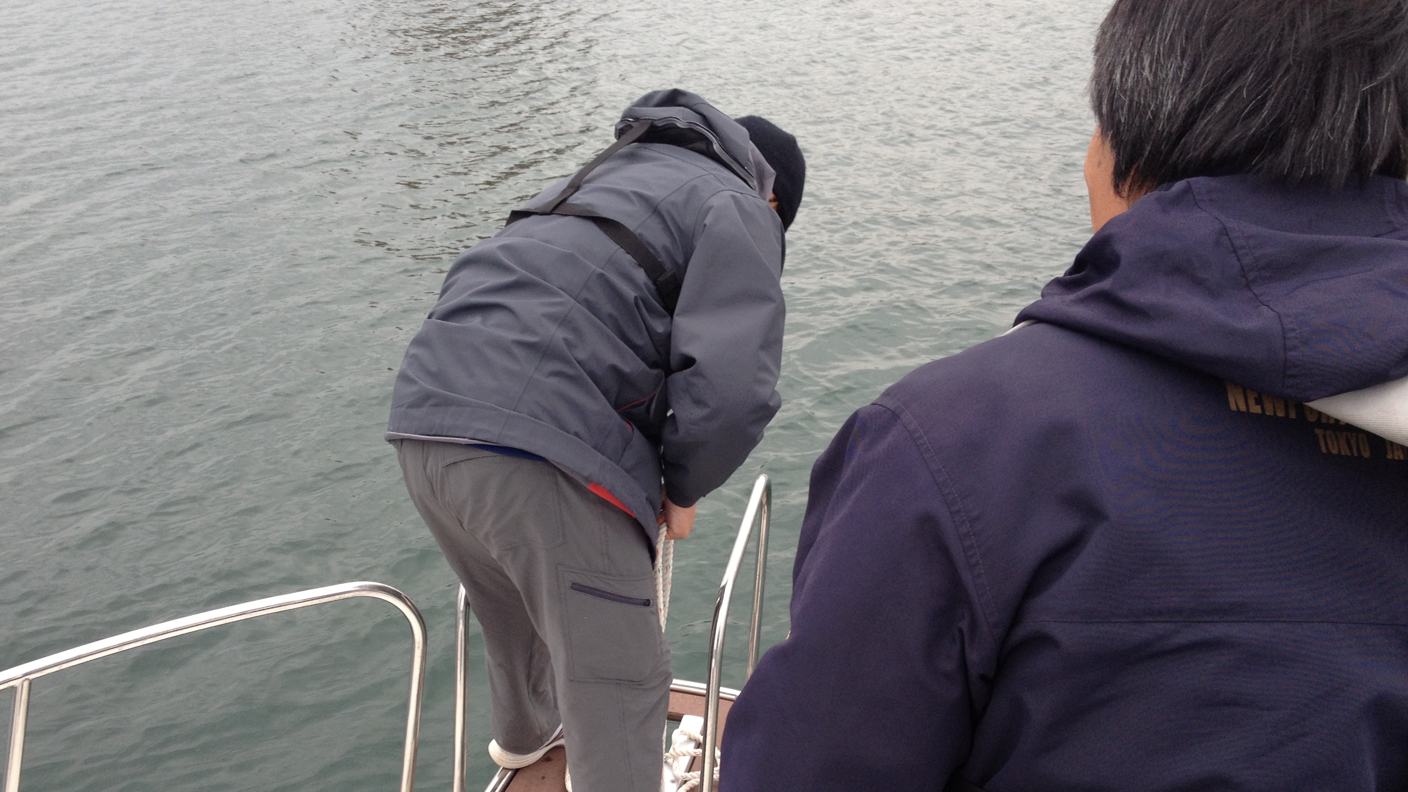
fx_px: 1456
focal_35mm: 39
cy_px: 520
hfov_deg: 51.6
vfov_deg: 30.2
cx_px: 695
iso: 64
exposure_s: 1/120
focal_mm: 4.28
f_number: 2.4
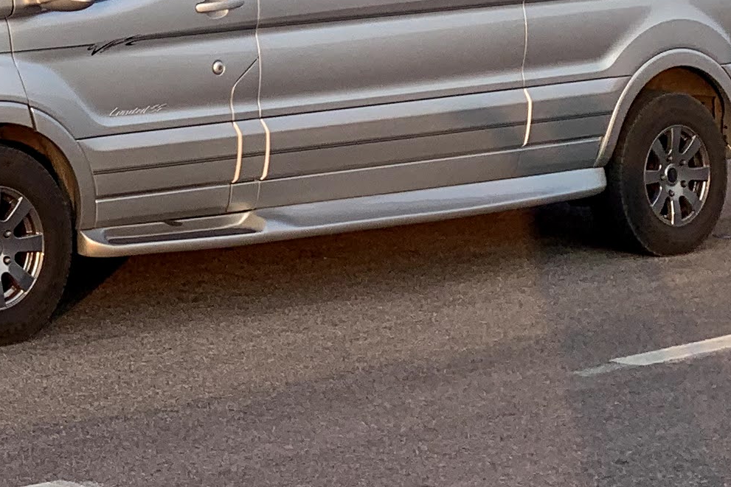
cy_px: -144
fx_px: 2234
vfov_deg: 12.1
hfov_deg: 16.9
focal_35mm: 110
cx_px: -350
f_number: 1.8
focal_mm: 4.25
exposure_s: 1/555
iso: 25
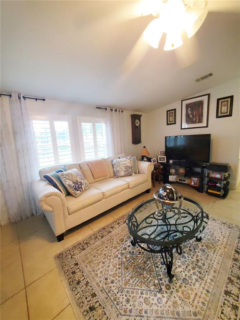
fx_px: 120
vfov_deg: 106.2
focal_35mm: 13
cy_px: 160
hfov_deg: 89.9
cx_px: 120
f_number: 2.2
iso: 320
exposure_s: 1/60
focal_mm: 1.8
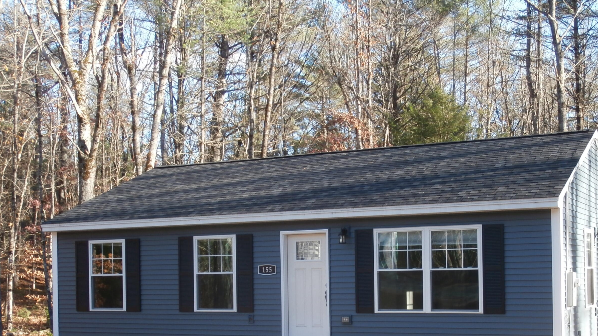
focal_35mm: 52
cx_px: 343
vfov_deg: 22.8
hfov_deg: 39.8
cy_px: 266
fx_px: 825
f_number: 3.9
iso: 100
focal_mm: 6.67
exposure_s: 1/100
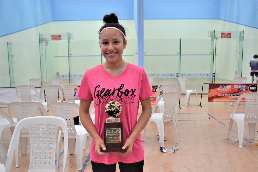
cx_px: 127
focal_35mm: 34
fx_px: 244
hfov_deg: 55.8
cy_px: 86
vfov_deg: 38.9
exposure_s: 1/500
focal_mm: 22
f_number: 3.8
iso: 640
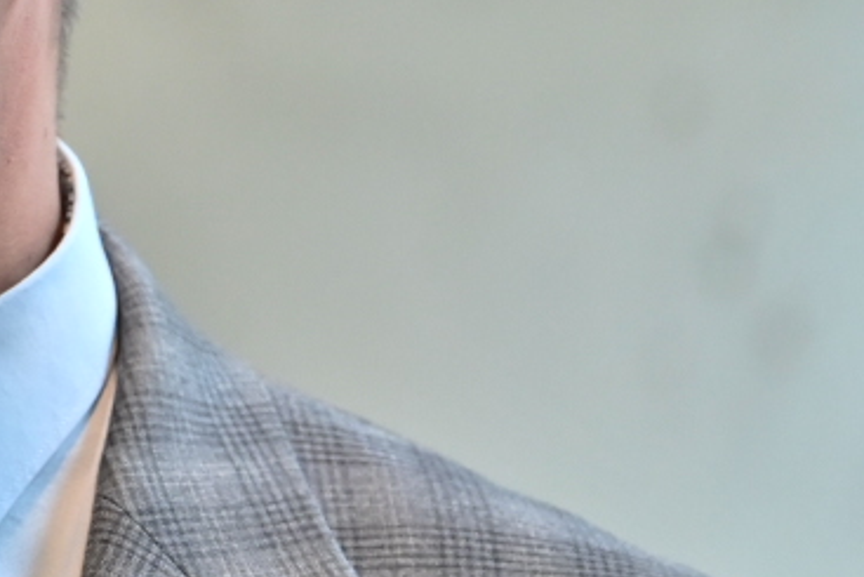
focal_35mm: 794
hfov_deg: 2.6
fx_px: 19063
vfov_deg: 1.7
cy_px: -42
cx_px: -165
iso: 500
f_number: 2.8
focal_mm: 180
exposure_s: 1/250
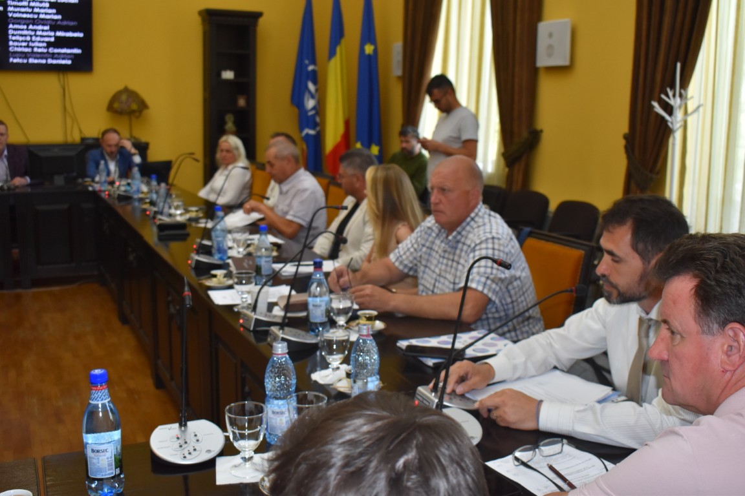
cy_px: 248
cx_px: 372
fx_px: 776
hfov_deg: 51.3
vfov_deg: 35.5
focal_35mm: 38
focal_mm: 25
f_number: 5
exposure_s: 1/100
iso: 800
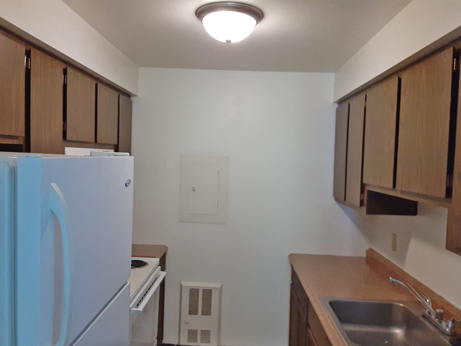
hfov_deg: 63.4
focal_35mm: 28
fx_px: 373
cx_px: 229
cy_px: 179
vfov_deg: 49.7
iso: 200
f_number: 1.9
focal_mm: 2.91
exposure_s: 1/40
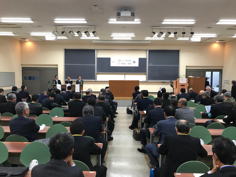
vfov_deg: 49.7
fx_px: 191
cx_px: 118
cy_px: 88
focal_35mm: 28
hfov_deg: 63.4
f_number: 1.8
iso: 32
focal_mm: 3.99
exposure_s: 1/30
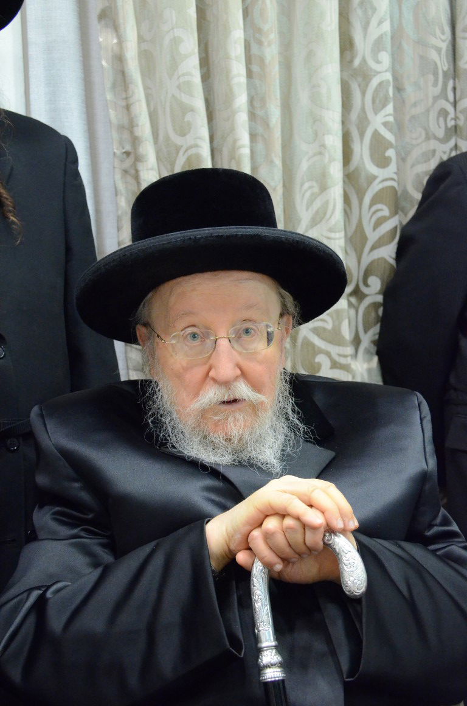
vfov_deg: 30.6
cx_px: 234
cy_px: 353
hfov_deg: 20.5
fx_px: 1290
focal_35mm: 66
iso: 5000
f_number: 5
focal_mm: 44
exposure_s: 1/50
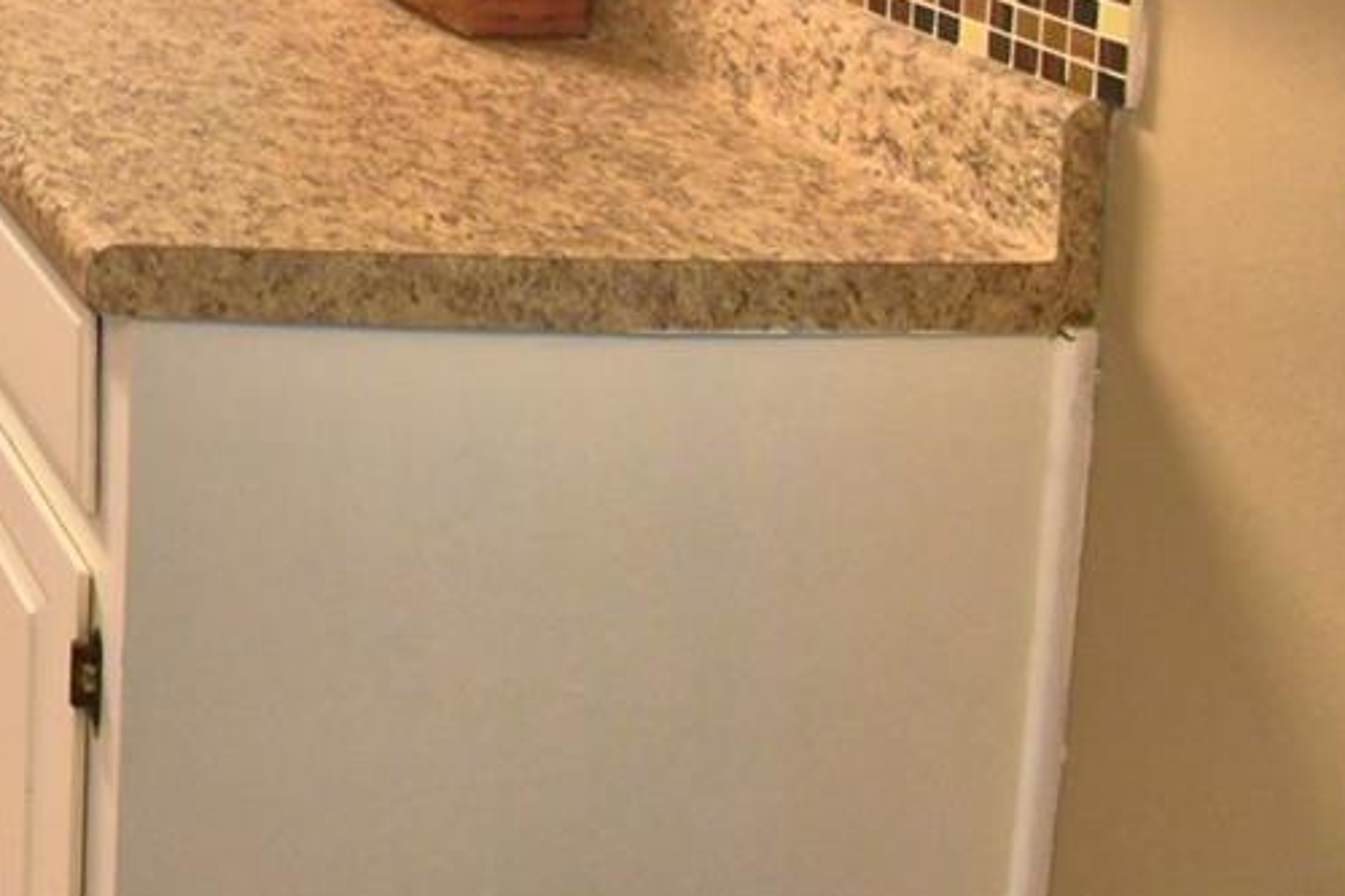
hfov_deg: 27.6
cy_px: -492
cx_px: -686
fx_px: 1793
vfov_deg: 22.4
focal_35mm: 48
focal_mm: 10
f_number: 4.5
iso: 400
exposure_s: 1/60
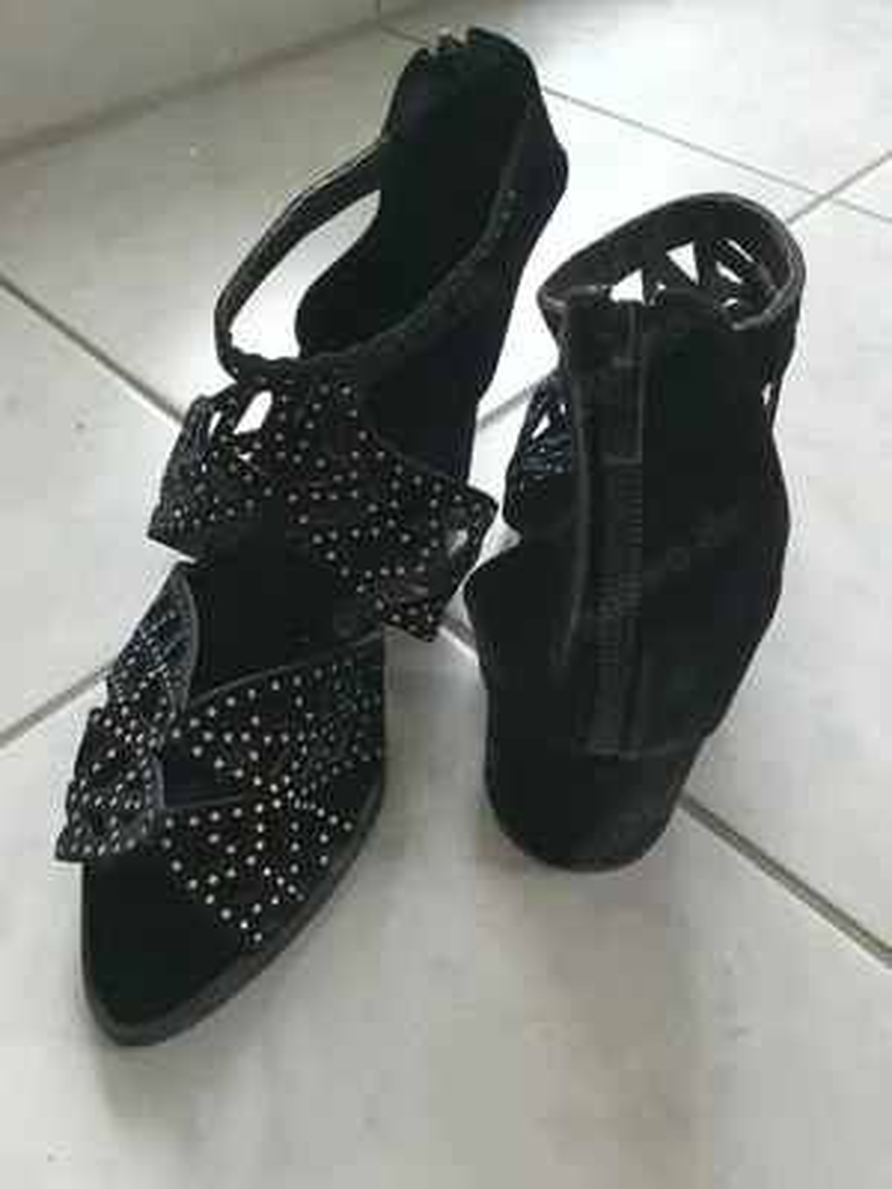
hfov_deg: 53.1
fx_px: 893
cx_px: 446
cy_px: 594
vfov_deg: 67.3
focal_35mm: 26
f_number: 2.4
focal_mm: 4.32
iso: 640
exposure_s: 1/100
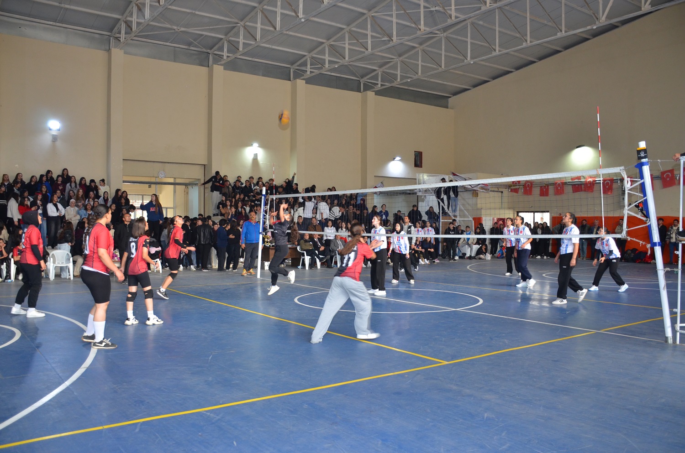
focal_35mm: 30
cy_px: 226
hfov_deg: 62.0
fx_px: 570
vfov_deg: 43.4
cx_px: 342
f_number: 4
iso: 640
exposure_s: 1/60
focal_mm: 20
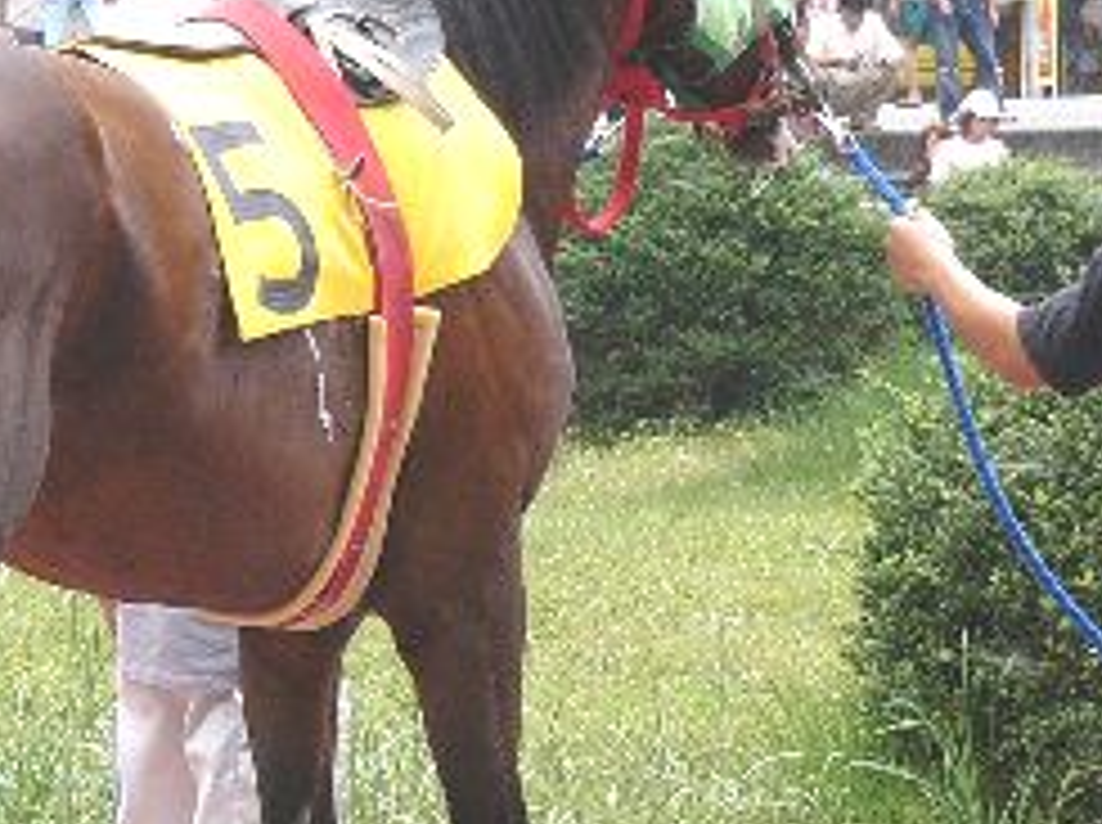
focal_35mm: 293
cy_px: 482
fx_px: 9314
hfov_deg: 6.8
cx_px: 171
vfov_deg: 5.1
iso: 100
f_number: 5.2
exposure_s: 1/400
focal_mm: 18.6
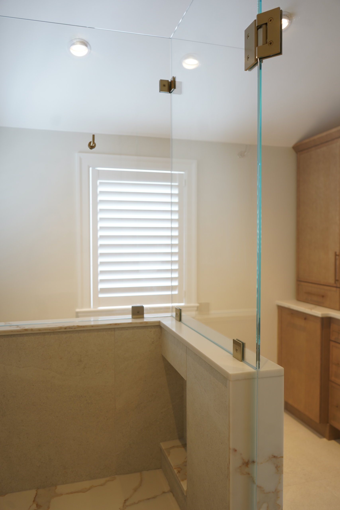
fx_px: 397
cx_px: 170
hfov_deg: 46.4
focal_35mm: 28
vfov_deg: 65.5
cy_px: 255
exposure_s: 1/30
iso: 160
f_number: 3.5
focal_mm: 28
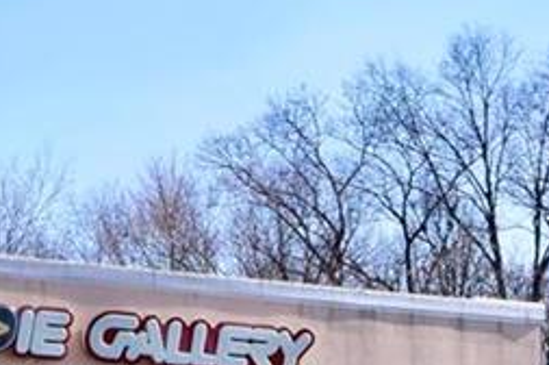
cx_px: -148
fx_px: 2894
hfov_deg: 10.6
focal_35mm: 190
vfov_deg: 7.2
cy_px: 358
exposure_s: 1/400
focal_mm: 20
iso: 400
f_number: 11
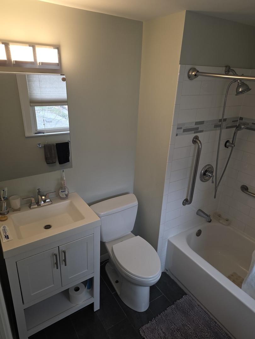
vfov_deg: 73.9
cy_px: 170
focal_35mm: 23
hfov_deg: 58.9
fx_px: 226
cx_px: 128
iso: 50
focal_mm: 6.25
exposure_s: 1/60
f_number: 1.7
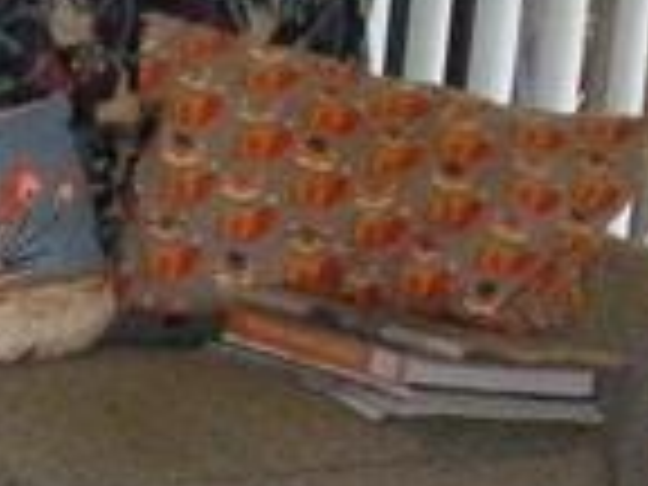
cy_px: 364
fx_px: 4661
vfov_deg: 6.0
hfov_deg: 7.4
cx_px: -940
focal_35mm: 249
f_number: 3.5
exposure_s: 1/60
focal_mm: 6.3
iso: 546
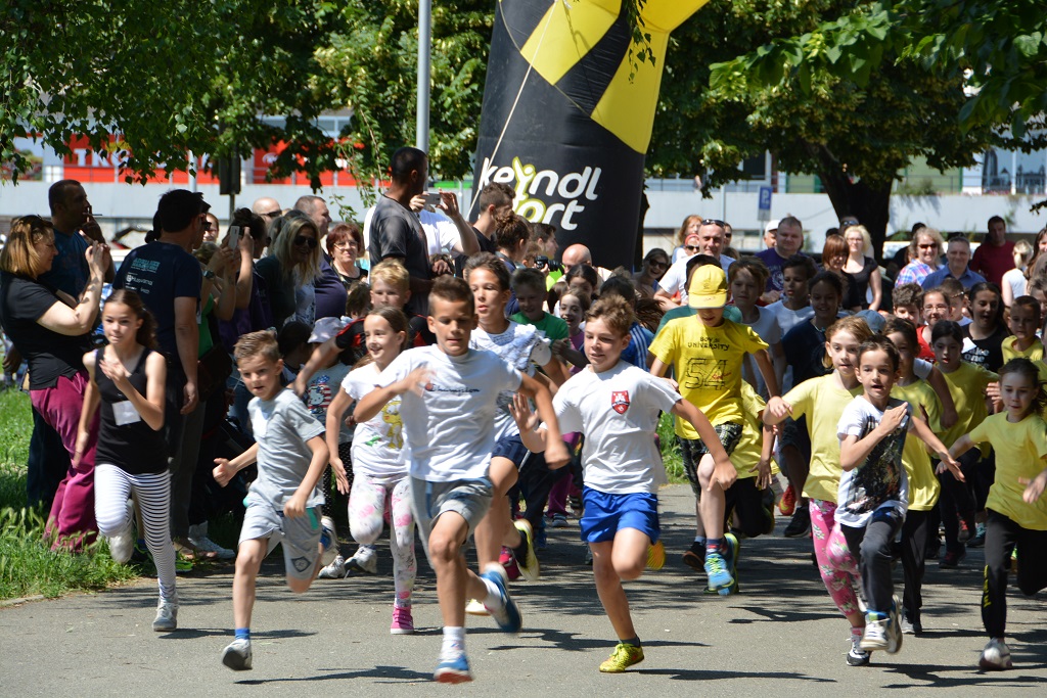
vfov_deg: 7.0
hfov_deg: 10.5
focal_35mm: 195
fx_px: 5672
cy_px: 349
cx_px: 524
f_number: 8
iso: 125
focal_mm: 130
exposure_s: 1/250
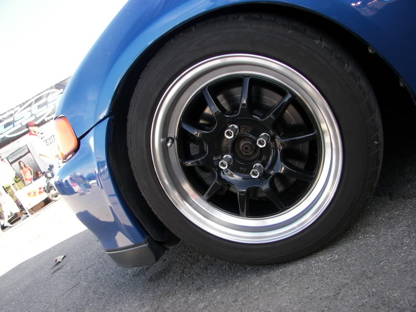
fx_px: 433
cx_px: 208
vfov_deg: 39.7
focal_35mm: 36
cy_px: 156
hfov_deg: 51.4
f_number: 2.8
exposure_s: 1/200
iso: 64
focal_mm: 6
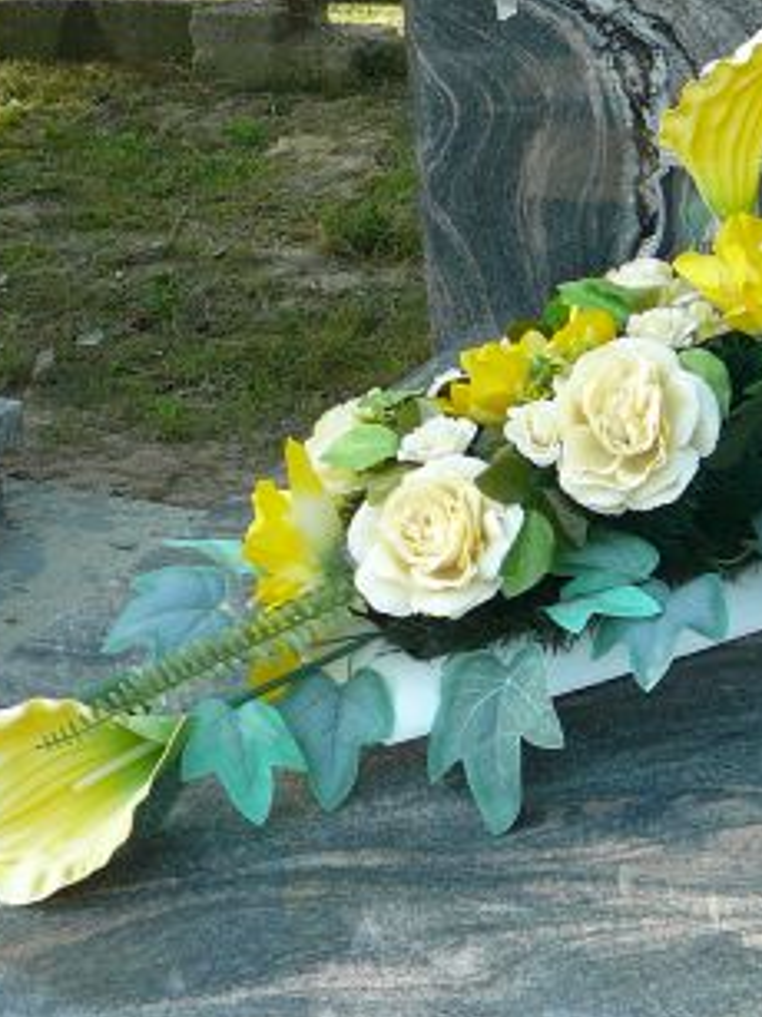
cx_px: 639
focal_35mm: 73
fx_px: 2144
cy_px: 414
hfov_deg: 19.9
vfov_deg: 26.6
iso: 80
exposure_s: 1/200
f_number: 2.8
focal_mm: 5.2
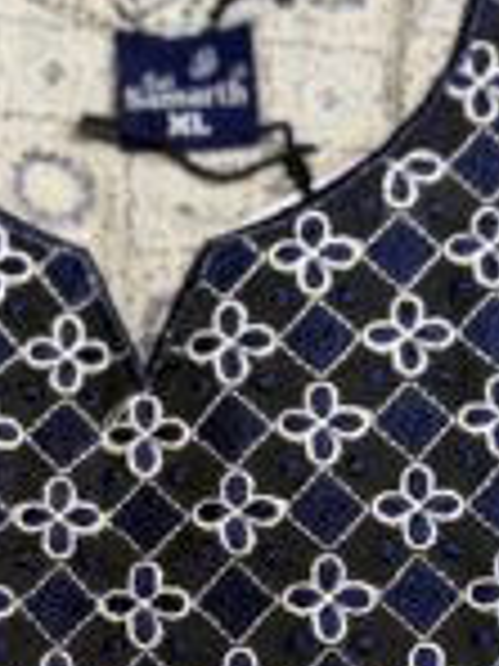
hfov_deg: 22.4
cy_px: 554
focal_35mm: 65
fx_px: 1249
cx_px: 126
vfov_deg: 29.0
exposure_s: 1/50
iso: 400
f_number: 1.78
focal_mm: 6.76
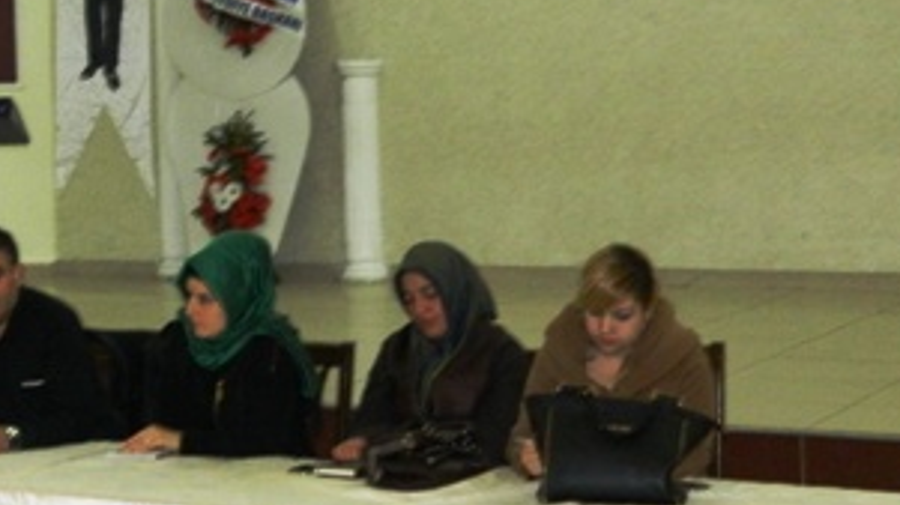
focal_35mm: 95
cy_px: 48
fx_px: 2266
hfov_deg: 22.1
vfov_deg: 12.6
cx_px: 132
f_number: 3.5
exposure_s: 1/40
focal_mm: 7.3
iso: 400
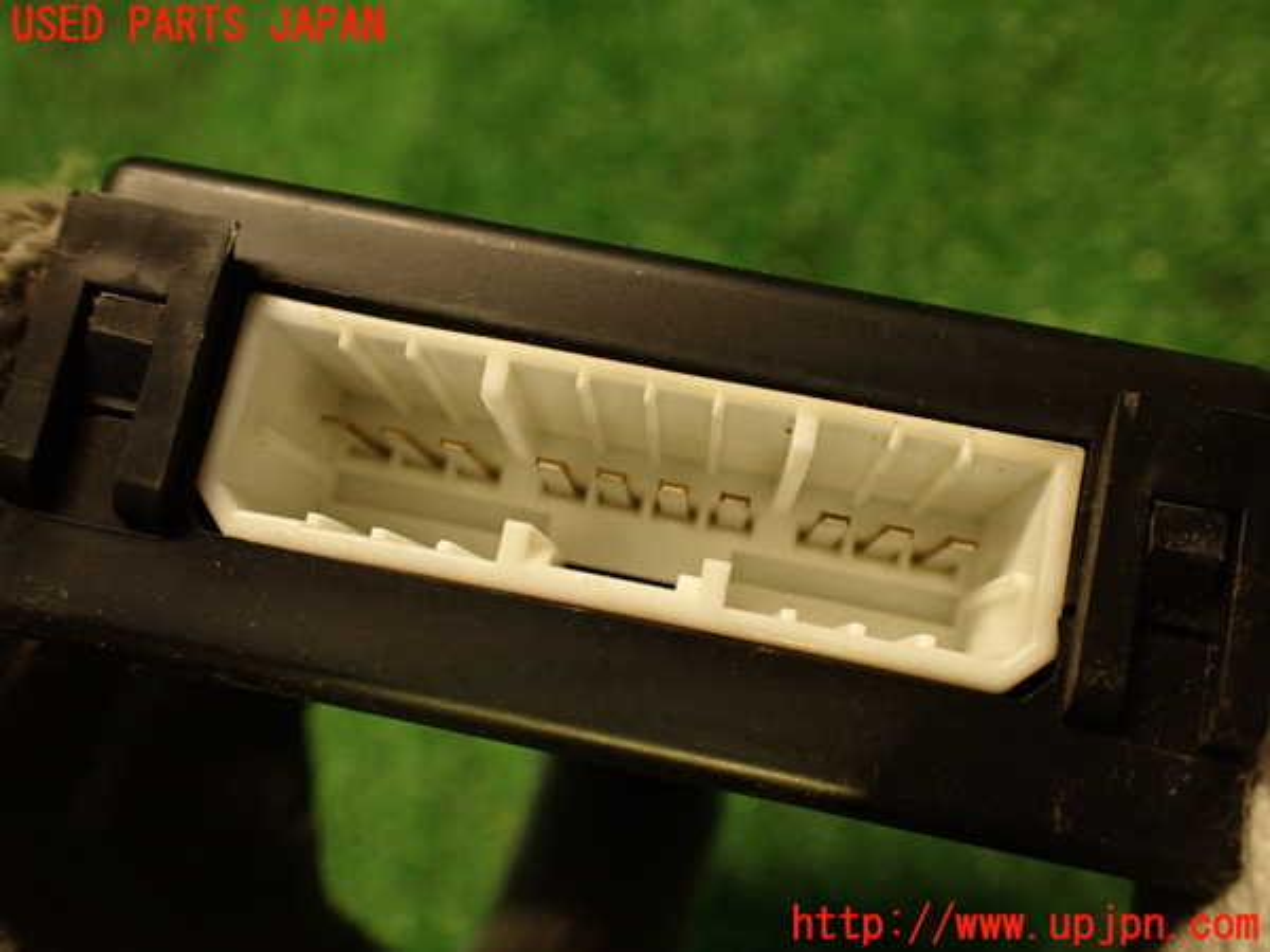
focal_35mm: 32
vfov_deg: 44.2
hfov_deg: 56.8
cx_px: 635
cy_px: 476
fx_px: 1174
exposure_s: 1/30
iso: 250
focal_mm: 5.79
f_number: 2.4
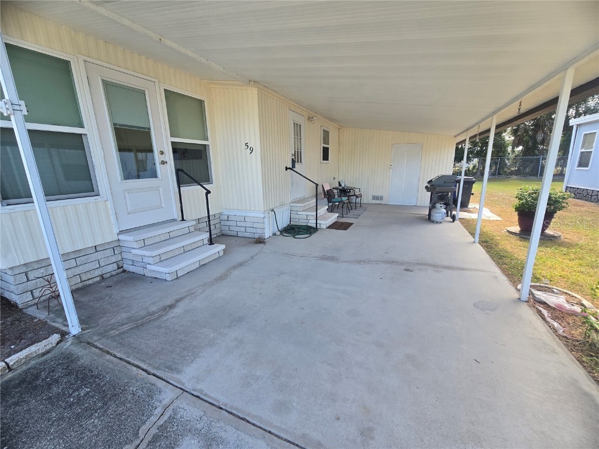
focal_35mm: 13
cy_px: 224
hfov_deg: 106.2
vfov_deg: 89.9
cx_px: 300
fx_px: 225
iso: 50
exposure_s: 1/234
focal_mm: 2.2
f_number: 2.2
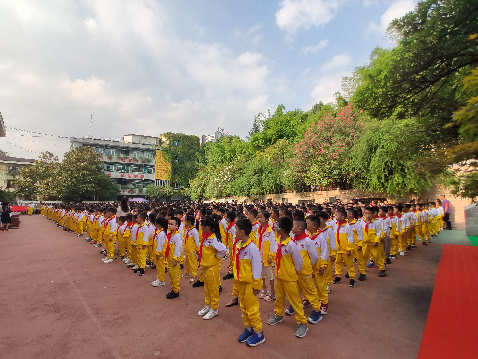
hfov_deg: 106.2
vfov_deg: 90.0
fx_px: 180
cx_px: 239
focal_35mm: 13
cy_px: 180
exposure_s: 1/636
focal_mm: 2.25
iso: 100
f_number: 2.2
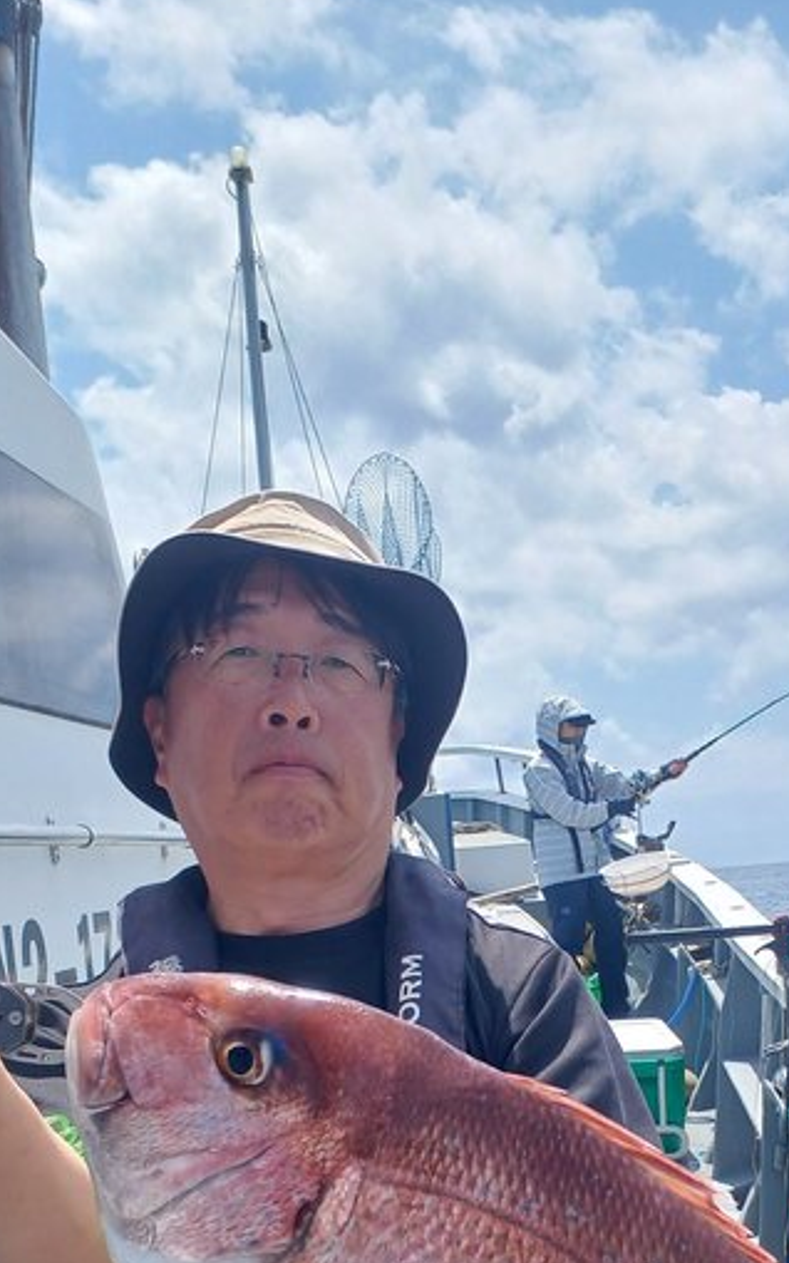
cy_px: 1027
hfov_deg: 26.8
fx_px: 1652
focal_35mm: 48
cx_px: 464
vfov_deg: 40.0
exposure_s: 1/1183
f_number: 1.9
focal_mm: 3.58
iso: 32
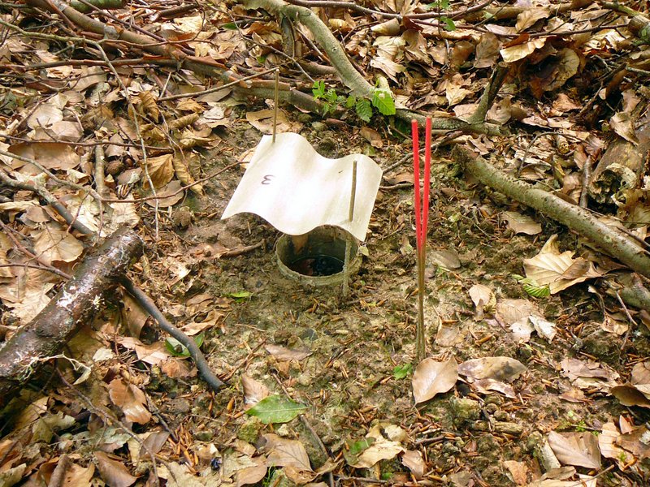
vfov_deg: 40.7
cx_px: 325
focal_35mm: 35
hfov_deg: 52.6
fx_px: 657
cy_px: 244
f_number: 2.8
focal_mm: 5.2
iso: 200
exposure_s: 1/30
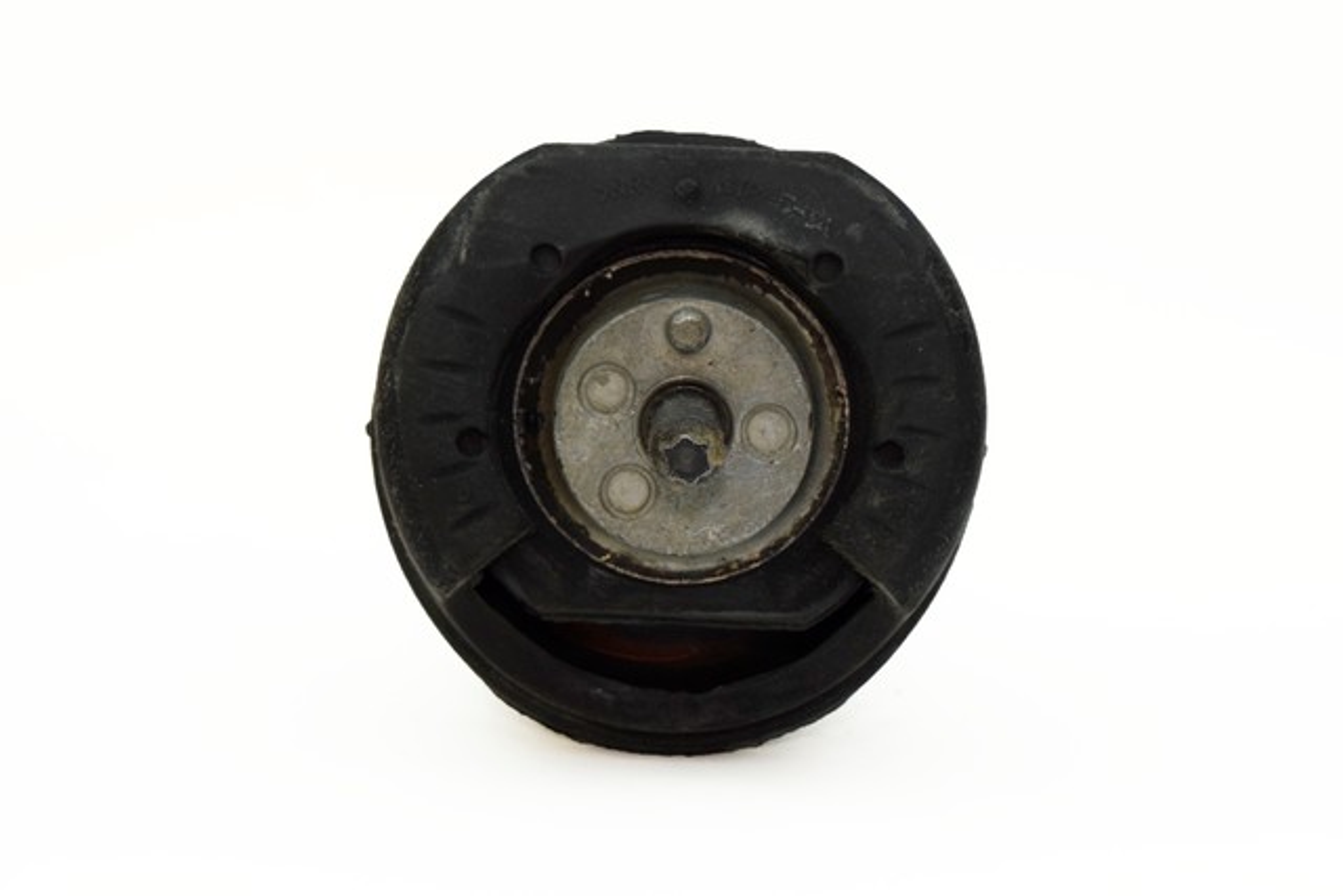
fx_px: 3078
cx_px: 672
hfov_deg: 24.6
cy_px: 448
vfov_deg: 16.6
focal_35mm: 82
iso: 1600
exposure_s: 1/50
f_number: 10
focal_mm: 55
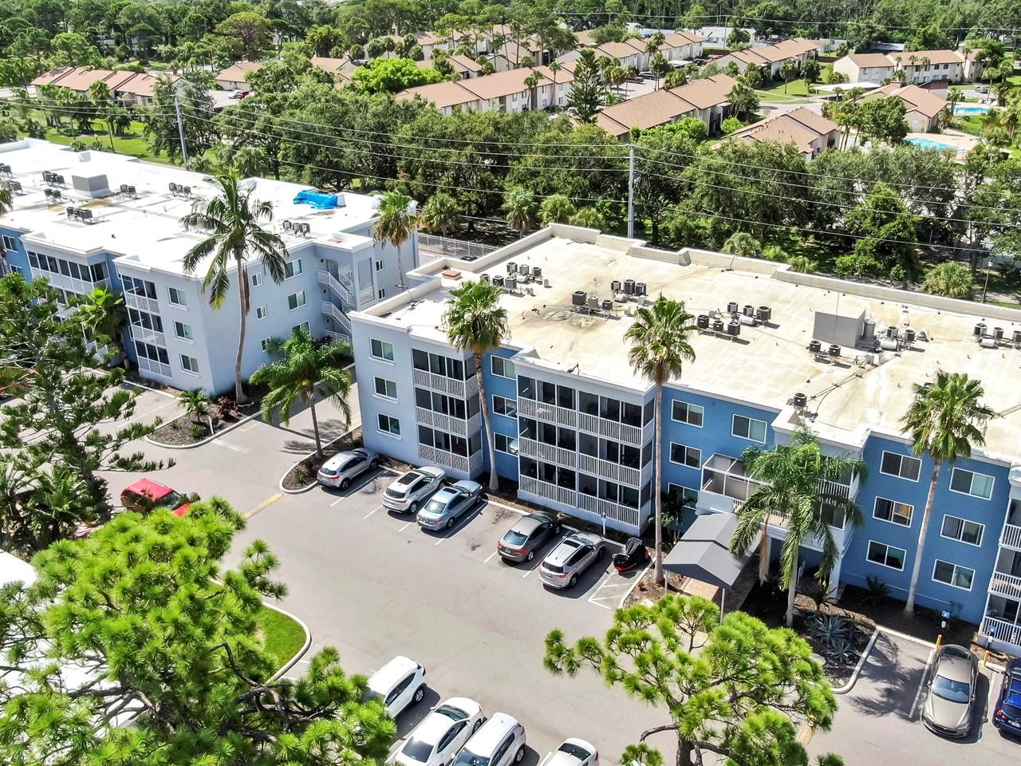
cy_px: 361
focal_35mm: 30
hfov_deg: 59.7
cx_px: 586
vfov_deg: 46.8
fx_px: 885
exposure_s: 1/1250
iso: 100
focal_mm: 4.39
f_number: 2.8
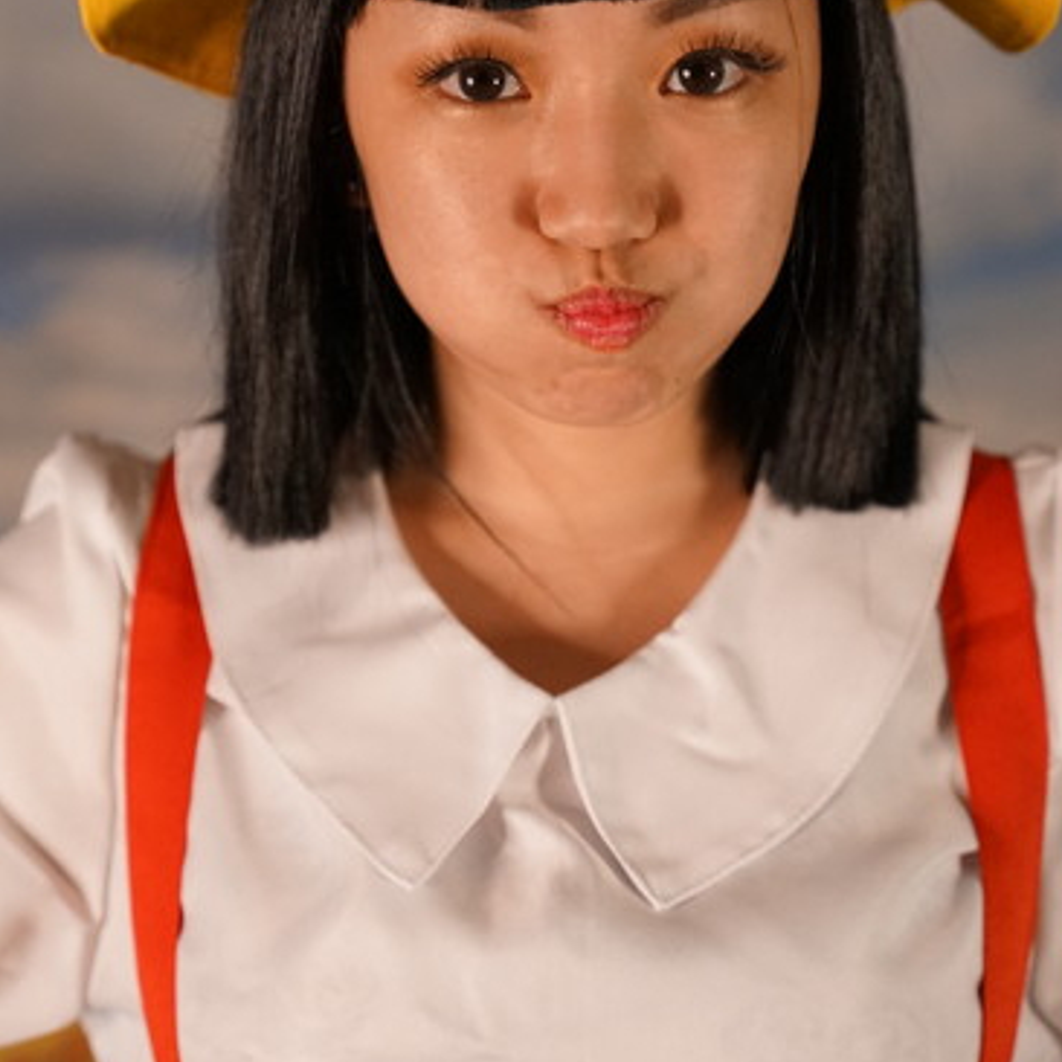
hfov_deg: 17.2
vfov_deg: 17.2
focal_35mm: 101
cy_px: 563
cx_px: 570
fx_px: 3506
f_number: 2.8
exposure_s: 1/800
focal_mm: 68
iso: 3200
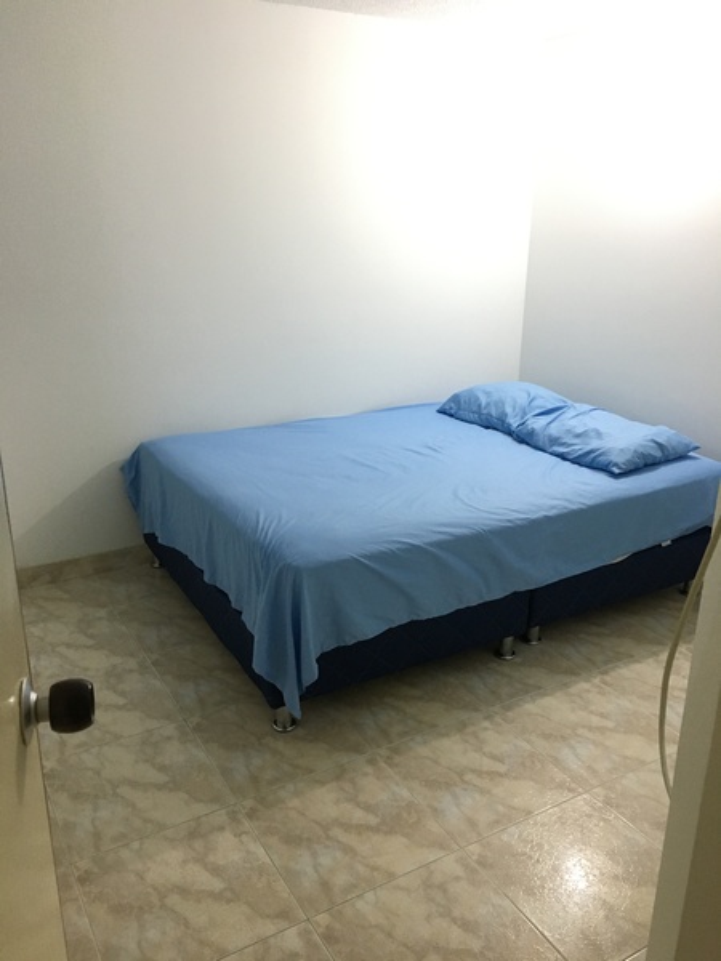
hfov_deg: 48.2
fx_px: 805
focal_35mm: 29
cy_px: 480
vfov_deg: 61.7
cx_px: 360
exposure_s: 1/30
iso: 160
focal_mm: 4.15
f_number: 2.2
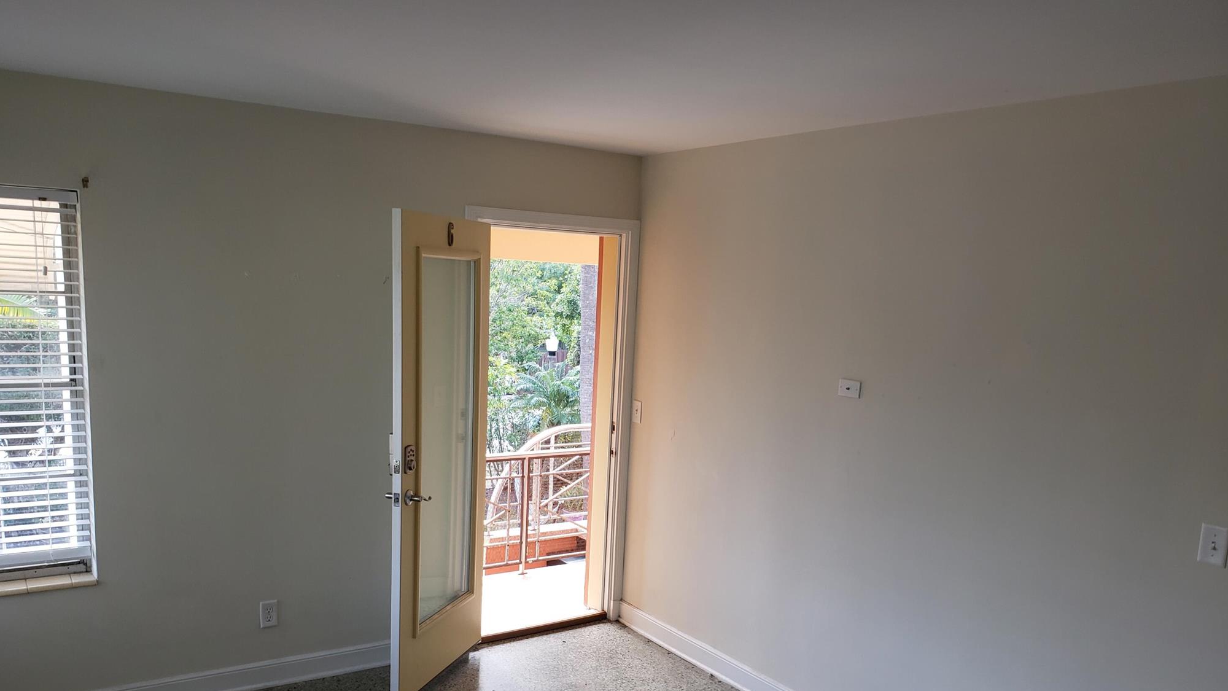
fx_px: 944
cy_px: 442
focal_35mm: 29
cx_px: 608
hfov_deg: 66.1
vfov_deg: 39.8
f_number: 2.4
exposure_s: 1/100
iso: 64
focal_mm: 4.3
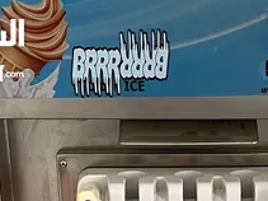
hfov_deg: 24.3
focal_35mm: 79
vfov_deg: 17.0
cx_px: 215
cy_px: 294
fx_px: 611
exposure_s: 1/60
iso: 320
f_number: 1.6
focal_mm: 5.1
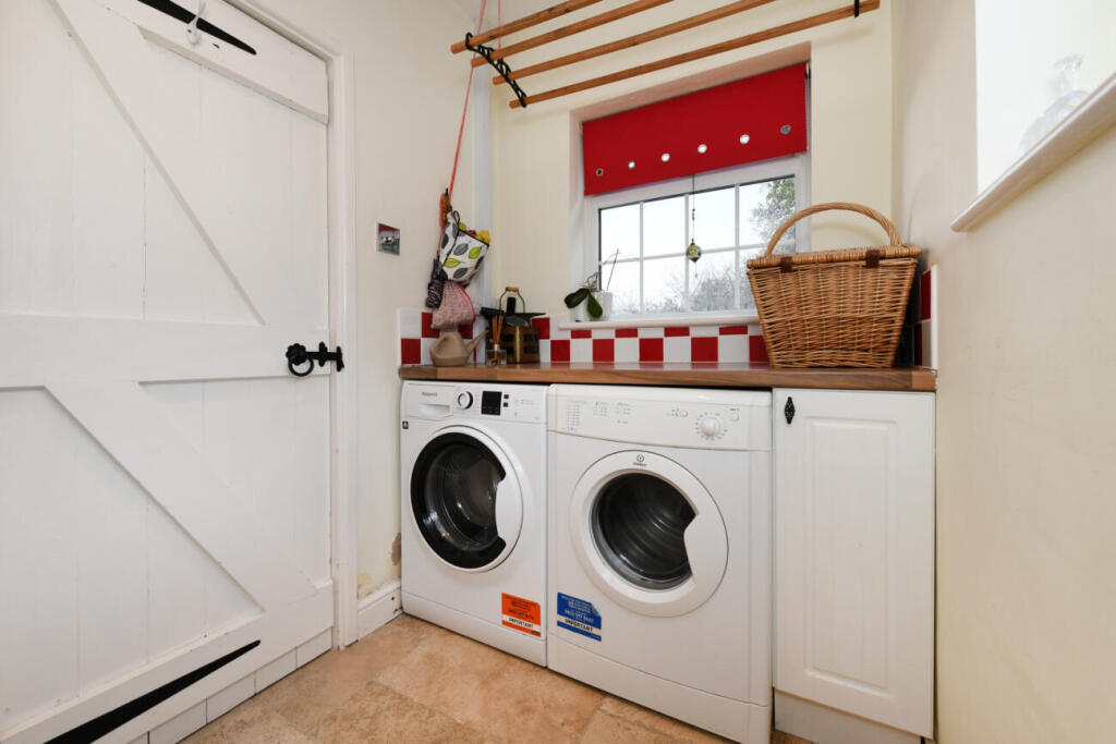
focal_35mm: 15
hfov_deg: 100.4
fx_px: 465
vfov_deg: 77.3
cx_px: 558
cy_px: 372
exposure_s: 1/60
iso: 800
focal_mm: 15
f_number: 10
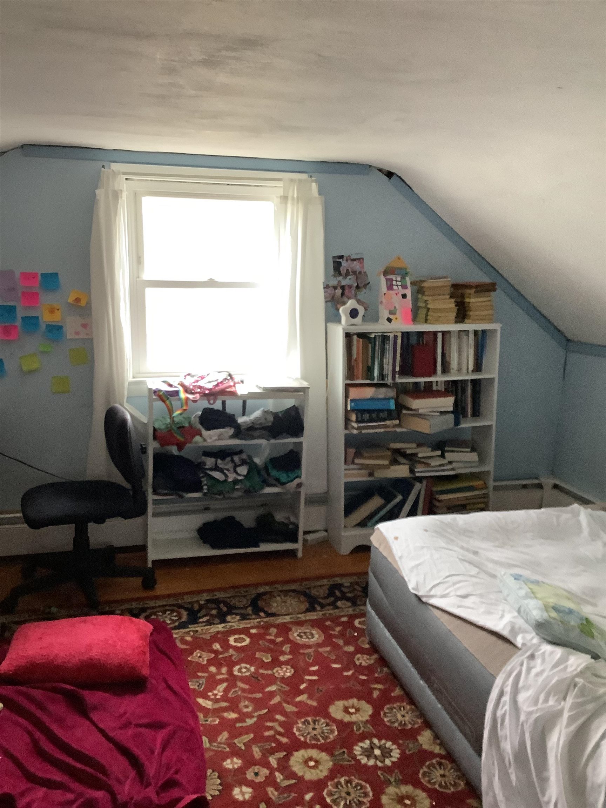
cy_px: 404
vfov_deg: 58.4
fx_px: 724
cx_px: 303
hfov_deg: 45.4
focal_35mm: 31
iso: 250
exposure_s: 1/60
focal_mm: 3.3
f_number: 2.4
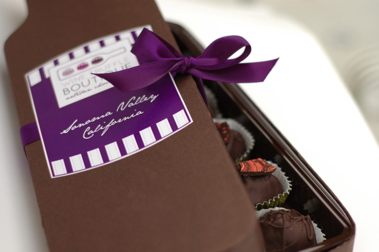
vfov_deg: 18.2
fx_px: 789
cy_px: 126
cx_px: 190
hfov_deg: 27.0
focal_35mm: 75
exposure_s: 1/800
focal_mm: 50
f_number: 2.2
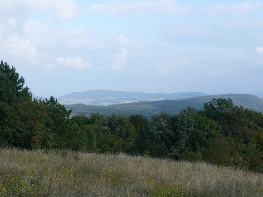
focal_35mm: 66
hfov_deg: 29.4
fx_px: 501
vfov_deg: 22.3
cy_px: 98
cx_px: 132
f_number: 3.8
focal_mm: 8.4
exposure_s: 1/500
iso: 100
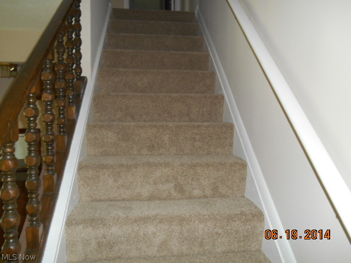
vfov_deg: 53.1
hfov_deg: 67.3
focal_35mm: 26
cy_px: 132
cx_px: 176
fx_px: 264
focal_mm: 4.7
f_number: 3.4
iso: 200
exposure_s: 1/25
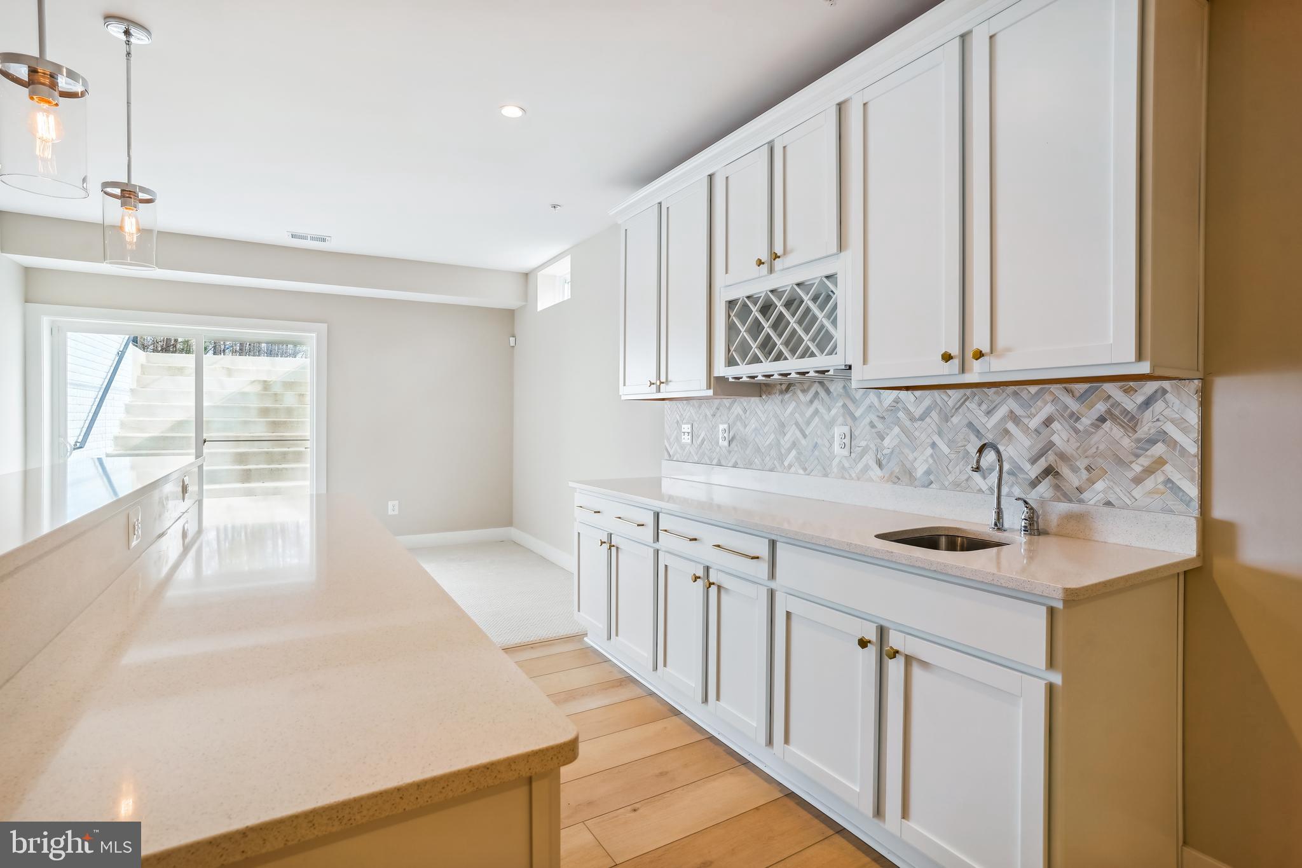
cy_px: 434
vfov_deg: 70.4
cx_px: 651
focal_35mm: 17
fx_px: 615
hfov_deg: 93.3
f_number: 8
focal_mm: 17
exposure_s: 1/13
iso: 100
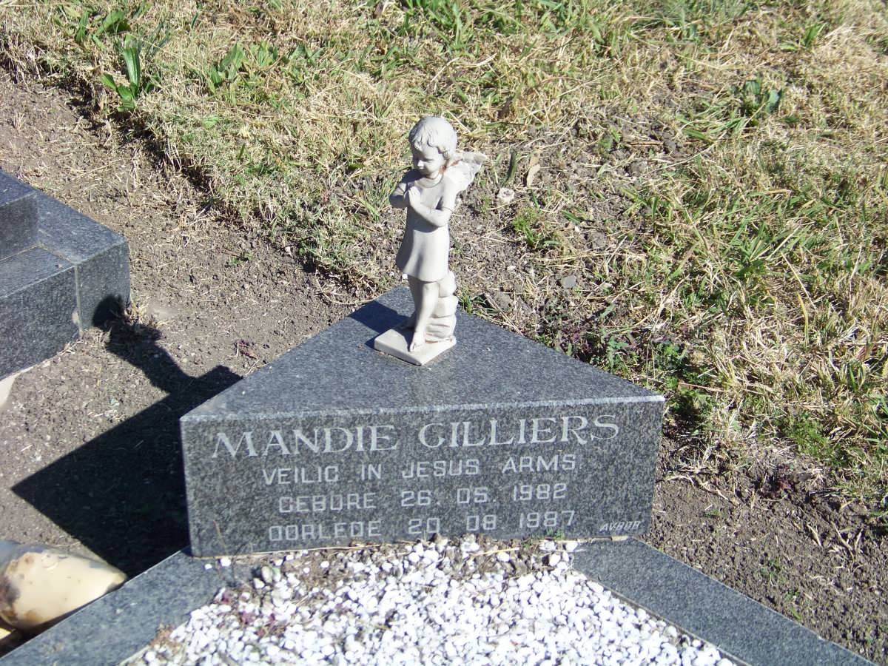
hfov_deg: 27.8
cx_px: 444
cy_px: 333
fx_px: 1796
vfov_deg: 21.0
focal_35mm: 70
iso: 64
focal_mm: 11.7
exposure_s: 1/640
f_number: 3.2
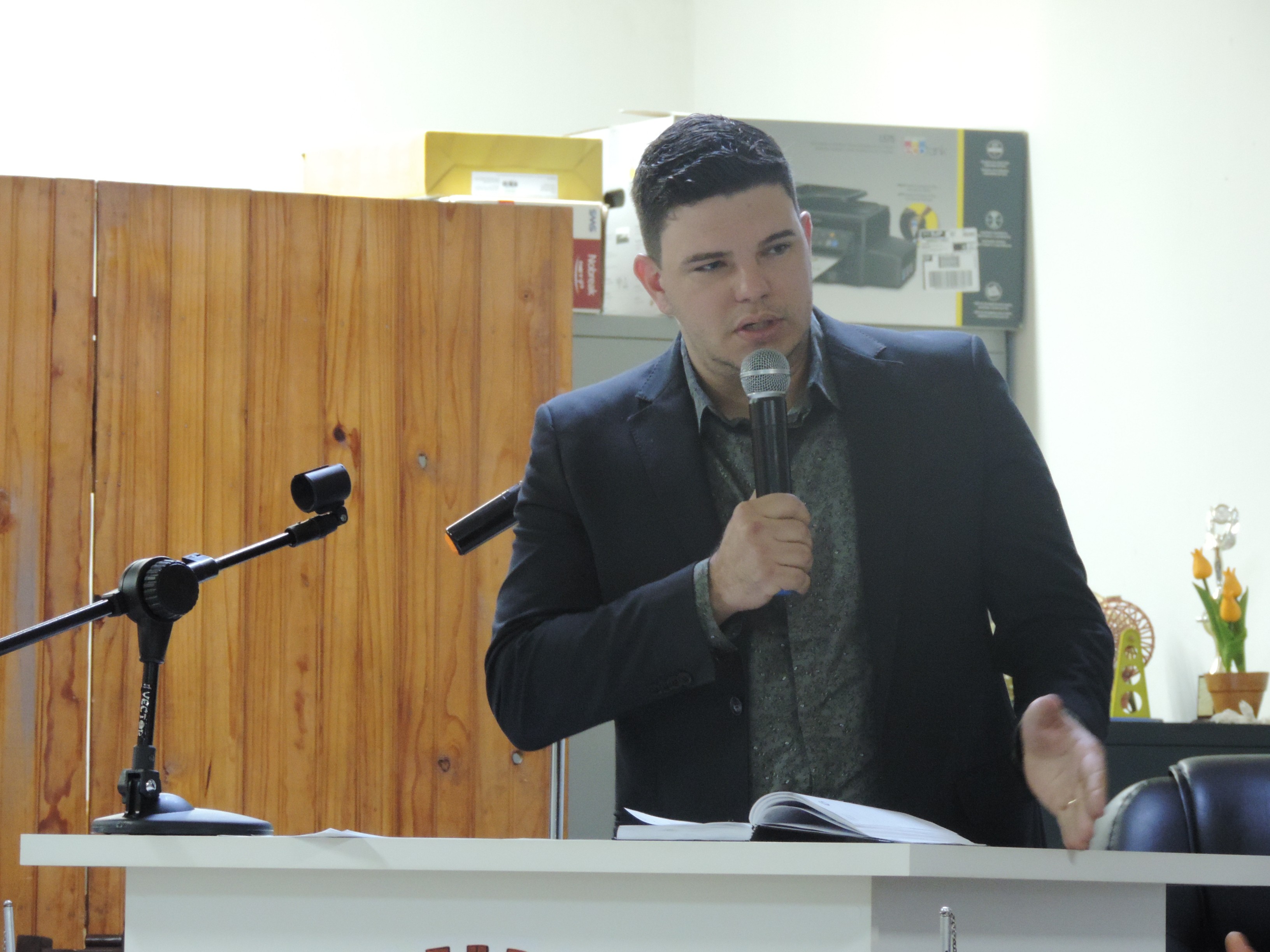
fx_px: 9172
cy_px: 476
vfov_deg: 5.9
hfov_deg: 7.9
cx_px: 635
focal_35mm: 250
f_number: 4.7
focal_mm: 44.5
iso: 800
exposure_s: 1/8
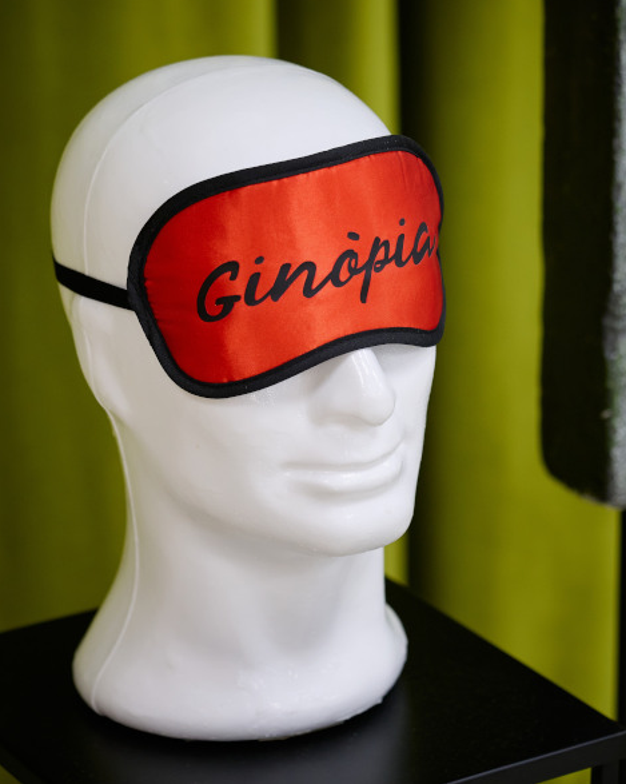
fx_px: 3337
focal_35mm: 144
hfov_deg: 10.7
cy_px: 340
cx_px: 271
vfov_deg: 13.4
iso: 800
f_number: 3.5
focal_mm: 90
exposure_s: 1/250
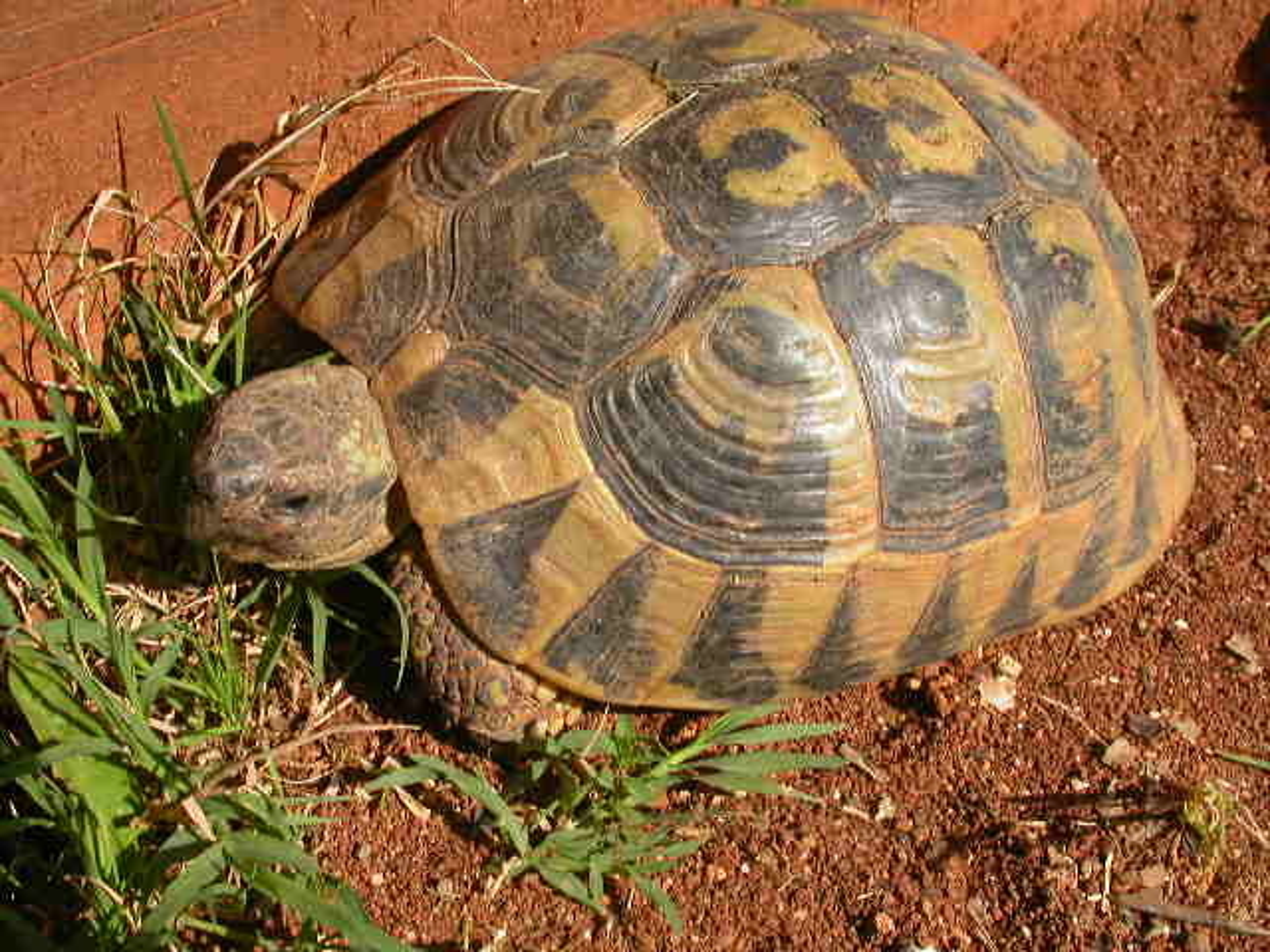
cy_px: 476
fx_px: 1761
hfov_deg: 39.7
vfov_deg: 30.3
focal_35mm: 48
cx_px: 635
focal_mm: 10
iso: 100
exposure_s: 1/224
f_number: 8.1
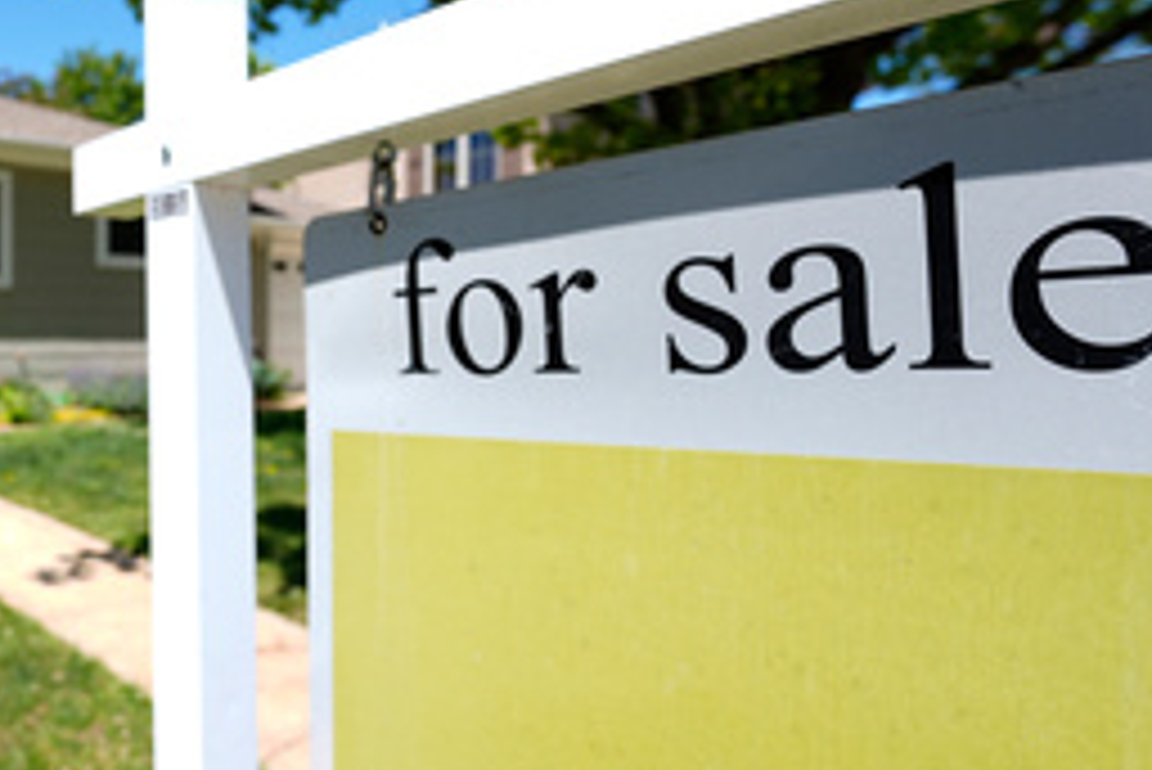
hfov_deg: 59.1
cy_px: 344
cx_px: 194
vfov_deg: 46.4
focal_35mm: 28
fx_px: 896
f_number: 3.2
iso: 200
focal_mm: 14
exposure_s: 1/2000
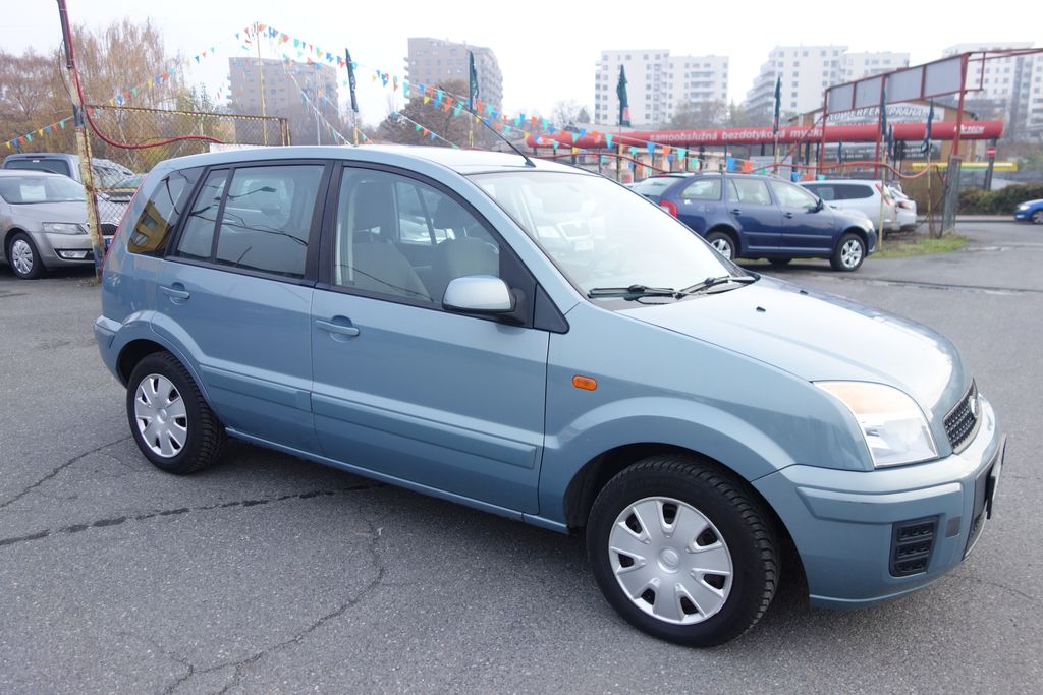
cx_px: 522
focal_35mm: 28
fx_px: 811
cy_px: 348
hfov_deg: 65.5
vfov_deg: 46.4
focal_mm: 10.4
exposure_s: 1/100
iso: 125
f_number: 2
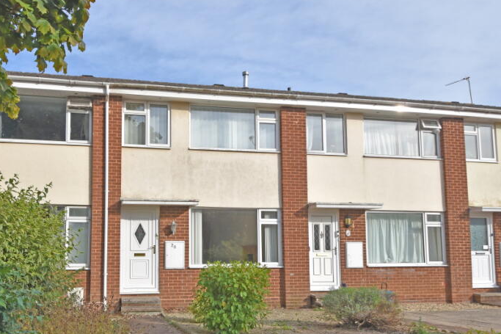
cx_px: 172
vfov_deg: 47.3
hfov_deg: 65.8
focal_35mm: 27
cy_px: 217
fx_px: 376
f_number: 8
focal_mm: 12
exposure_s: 1/250
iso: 160
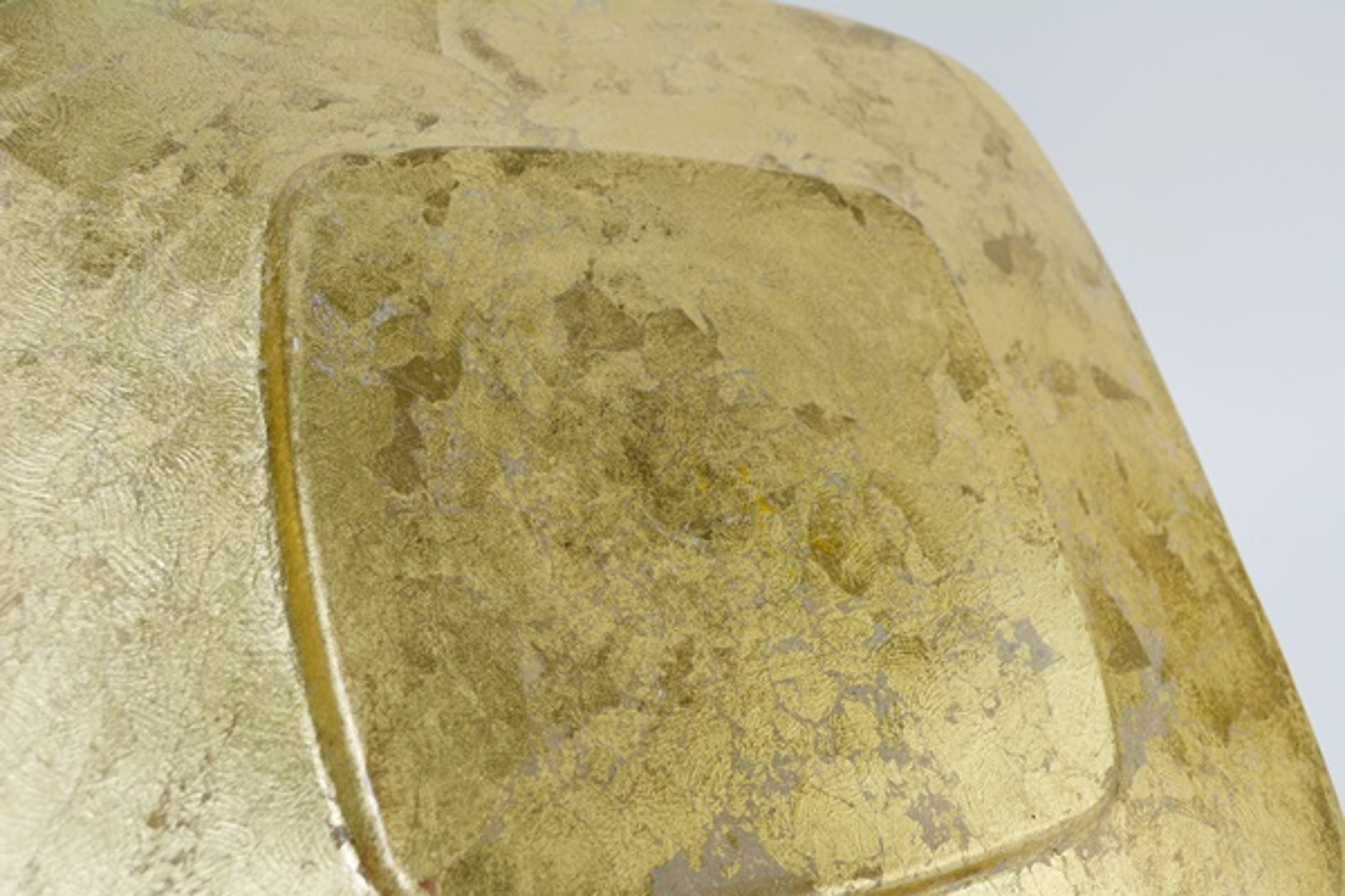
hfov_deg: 53.1
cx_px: 672
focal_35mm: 36
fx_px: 1345
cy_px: 448
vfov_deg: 36.9
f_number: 7.1
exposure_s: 1/200
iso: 200
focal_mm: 24
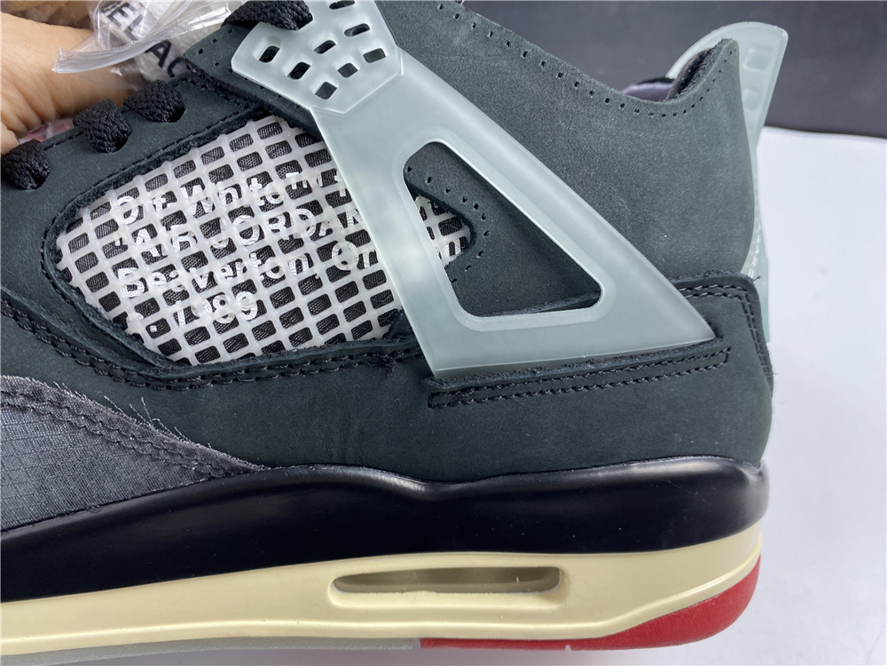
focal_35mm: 26
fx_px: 666
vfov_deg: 53.1
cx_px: 444
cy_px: 333
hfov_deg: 67.3
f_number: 1.8
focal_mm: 4.25
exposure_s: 1/50
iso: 64
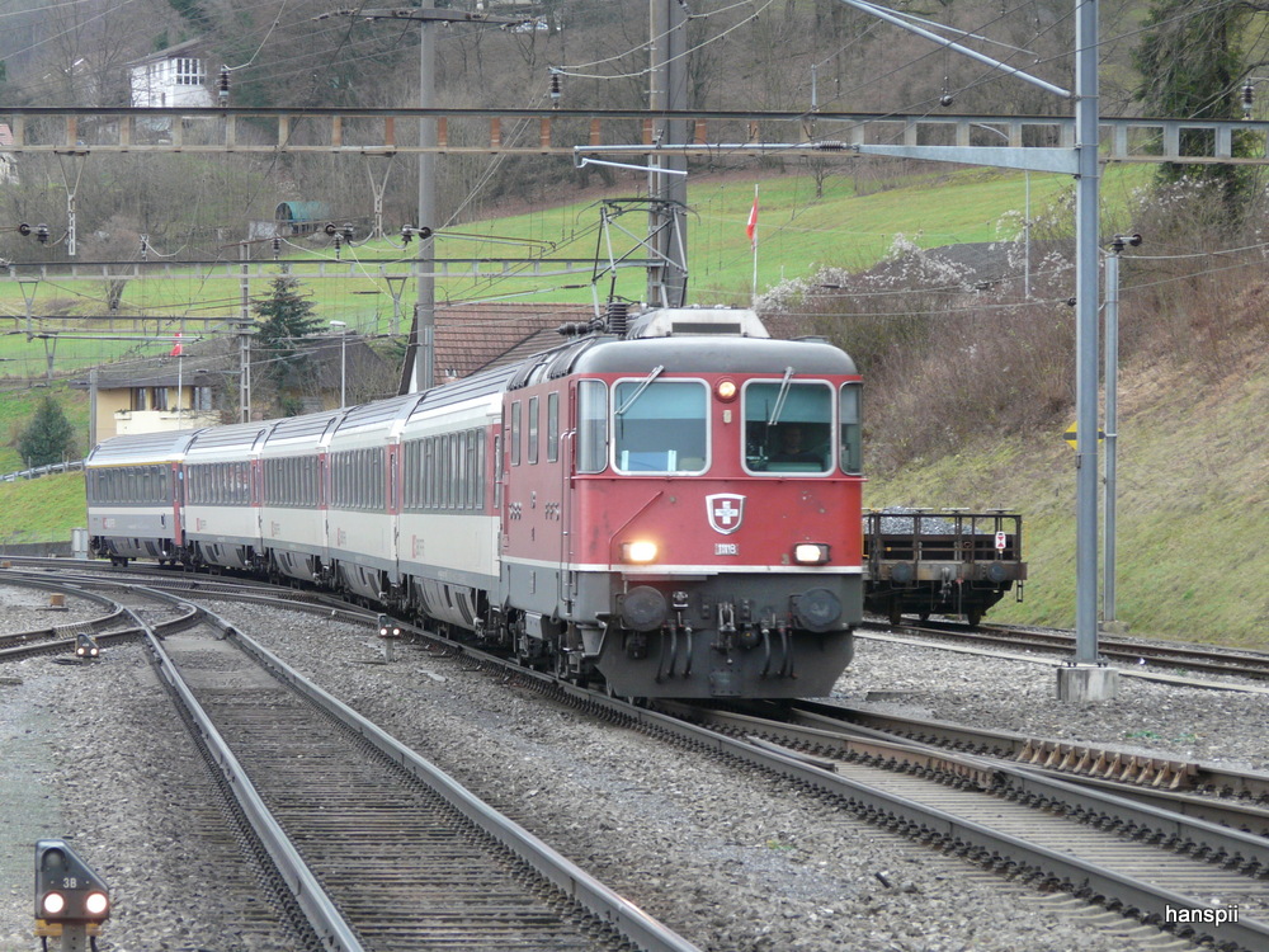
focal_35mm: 183
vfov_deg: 8.1
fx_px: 6709
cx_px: 634
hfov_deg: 10.8
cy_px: 476
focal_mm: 30
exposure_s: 1/60
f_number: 3.6
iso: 160
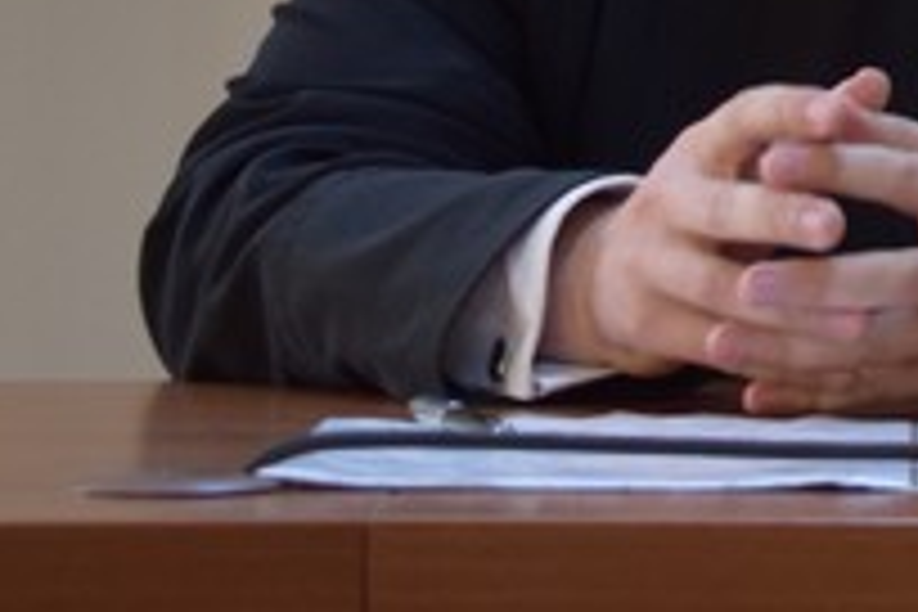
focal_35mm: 318
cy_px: -544
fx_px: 8108
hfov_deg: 6.3
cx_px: 1935
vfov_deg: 4.3
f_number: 5.3
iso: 500
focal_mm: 48
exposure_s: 1/60
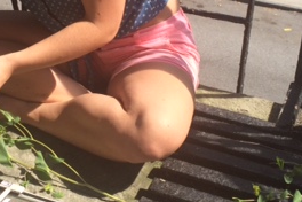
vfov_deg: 18.4
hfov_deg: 27.6
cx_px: 104
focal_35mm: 73
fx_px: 612
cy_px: 18
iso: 32
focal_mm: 4.15
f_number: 2.2
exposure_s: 1/672
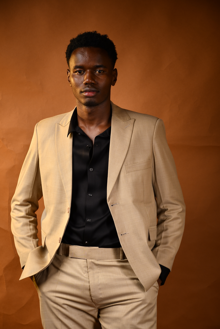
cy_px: 164
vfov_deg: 20.6
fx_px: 907
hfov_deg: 13.8
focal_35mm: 99
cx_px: 110
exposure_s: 1/160
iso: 125
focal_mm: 66
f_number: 5.6
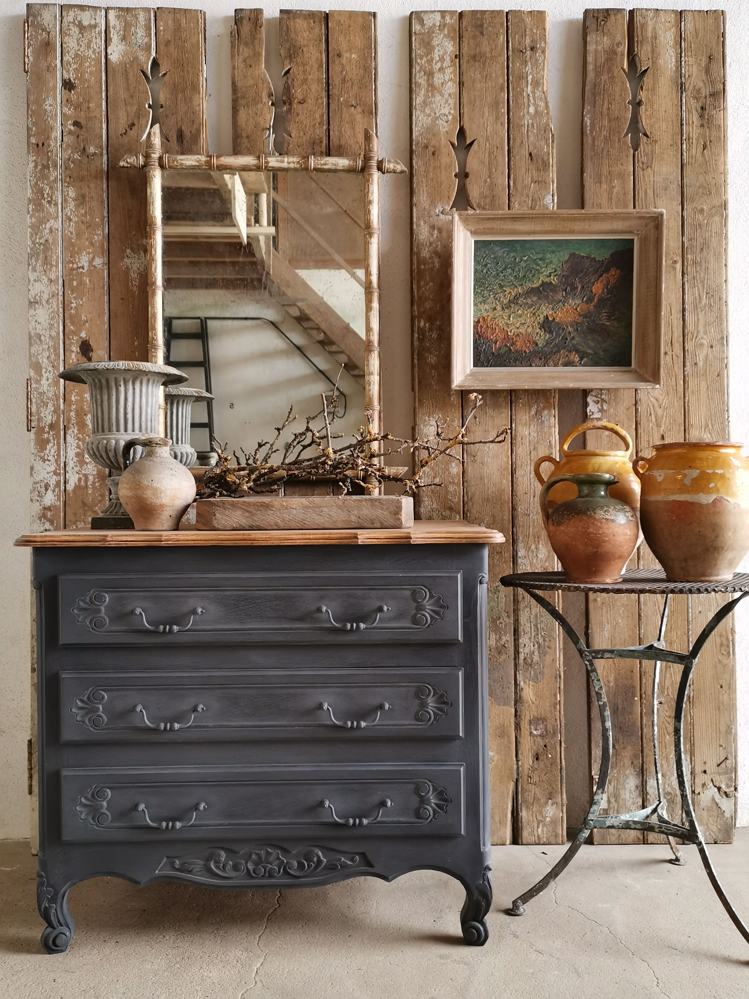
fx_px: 923
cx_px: 374
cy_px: 500
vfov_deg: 56.8
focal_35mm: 32
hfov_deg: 44.2
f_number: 1.8
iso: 250
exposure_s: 1/50
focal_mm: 5.58
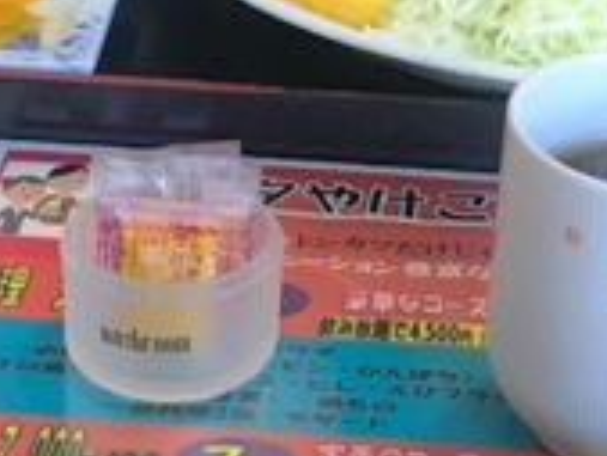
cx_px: 399
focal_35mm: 106
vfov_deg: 14.0
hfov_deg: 18.5
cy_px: 140
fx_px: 1860
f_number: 1.8
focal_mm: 3.99
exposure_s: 1/33
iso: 32
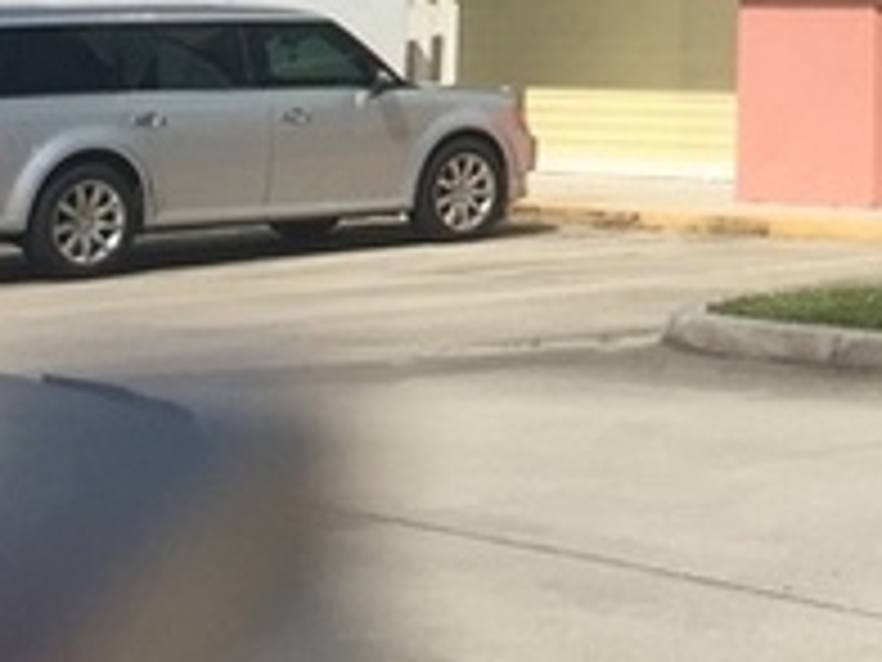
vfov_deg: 9.8
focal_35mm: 142
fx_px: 3618
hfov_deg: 13.1
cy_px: -581
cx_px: 1323
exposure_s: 1/3968
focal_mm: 4.15
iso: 32
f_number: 2.2
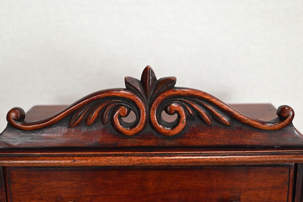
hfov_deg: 39.6
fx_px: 421
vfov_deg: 27.0
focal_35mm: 50
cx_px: 152
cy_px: 101
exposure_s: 1/80
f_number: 6.3
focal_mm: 50
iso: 3200
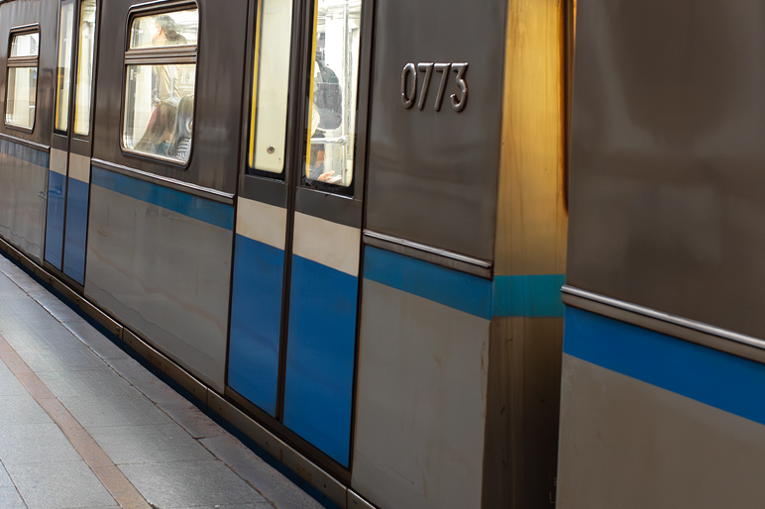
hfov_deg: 29.4
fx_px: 1444
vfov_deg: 19.9
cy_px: 171
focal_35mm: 68
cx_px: 230
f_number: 4
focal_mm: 35
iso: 3200
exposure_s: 1/60
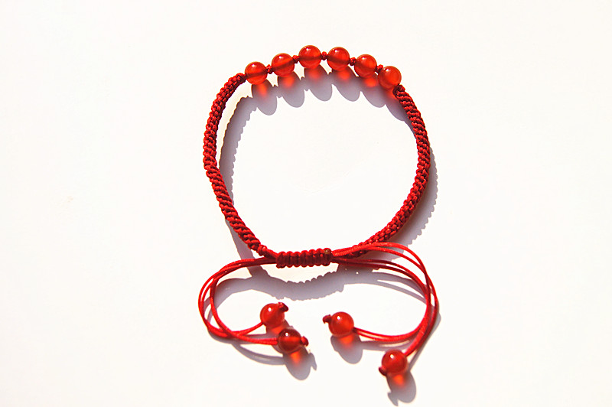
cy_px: 204
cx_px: 306
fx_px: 713
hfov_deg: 46.4
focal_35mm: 42
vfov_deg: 31.8
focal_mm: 28
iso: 200
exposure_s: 1/2500
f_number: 5.6
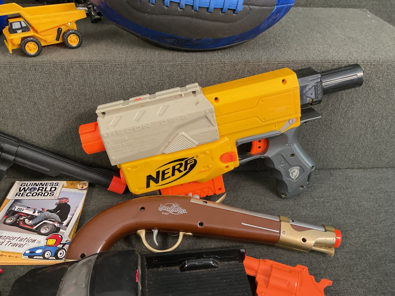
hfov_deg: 61.7
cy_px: 148
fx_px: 331
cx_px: 198
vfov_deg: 48.2
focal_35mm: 29
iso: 200
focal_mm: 3
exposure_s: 1/60
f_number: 1.8
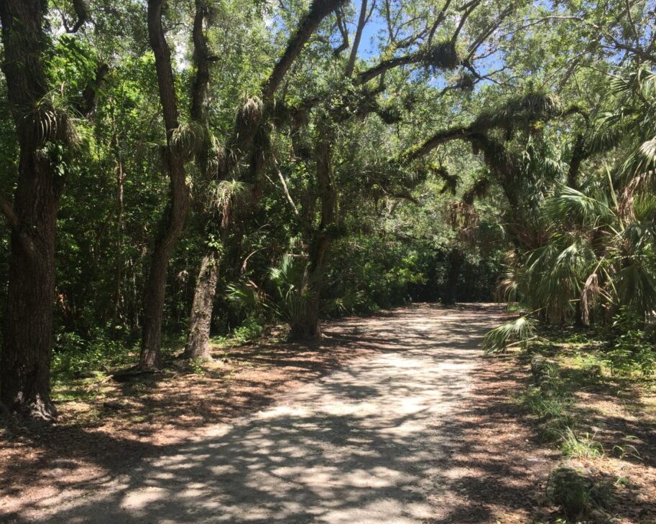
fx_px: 602
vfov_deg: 47.1
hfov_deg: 57.1
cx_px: 302
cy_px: 268
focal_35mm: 31
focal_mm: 4.15
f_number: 2.2
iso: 32
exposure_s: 1/648
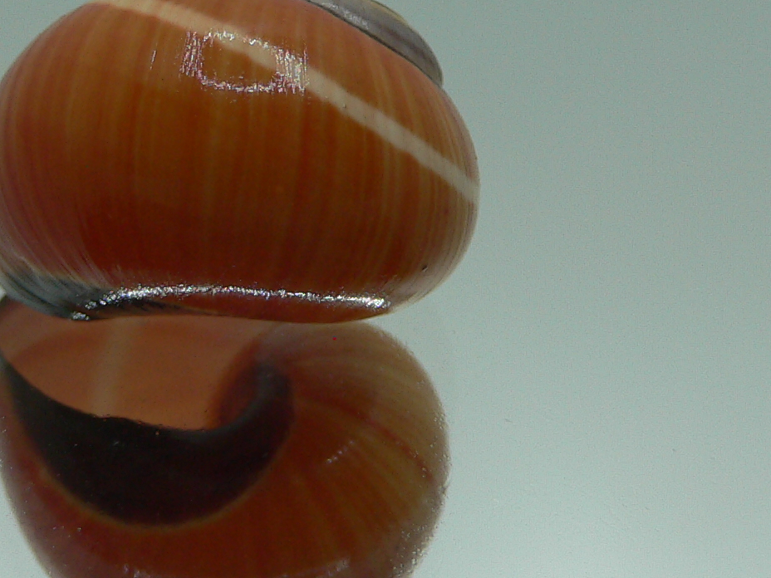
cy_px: 215
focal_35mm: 76
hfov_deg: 25.5
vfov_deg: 19.4
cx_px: 241
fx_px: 1693
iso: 80
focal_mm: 4.6
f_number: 2.8
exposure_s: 1/100
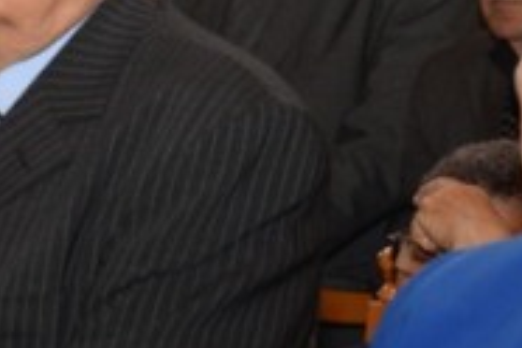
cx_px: -185
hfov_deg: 8.5
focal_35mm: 238
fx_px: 3451
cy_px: 63
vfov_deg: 5.8
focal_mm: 46
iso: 400
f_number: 4.5
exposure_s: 1/60
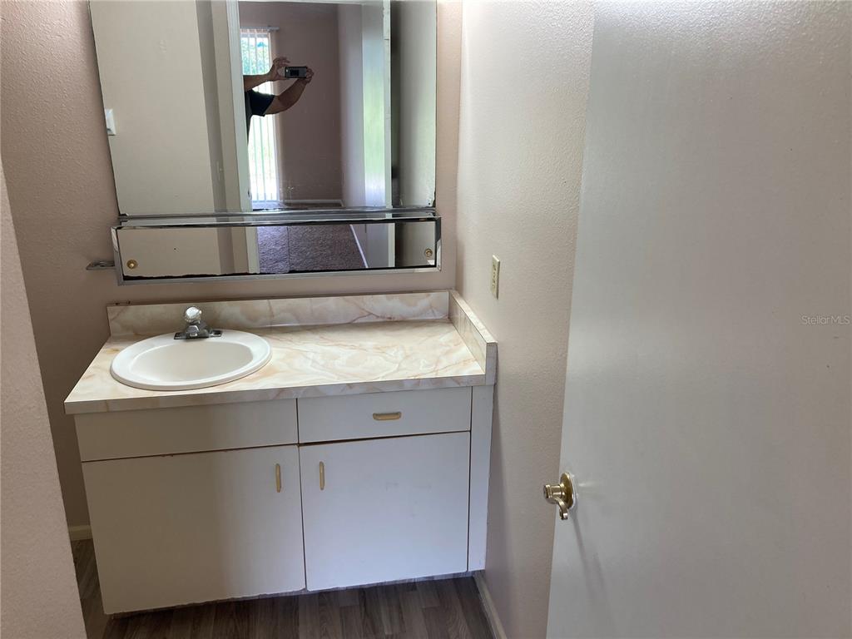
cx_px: 426
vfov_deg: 49.7
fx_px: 689
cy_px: 320
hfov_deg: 63.4
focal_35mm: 28
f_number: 1.8
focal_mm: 3.99
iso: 40
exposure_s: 1/60
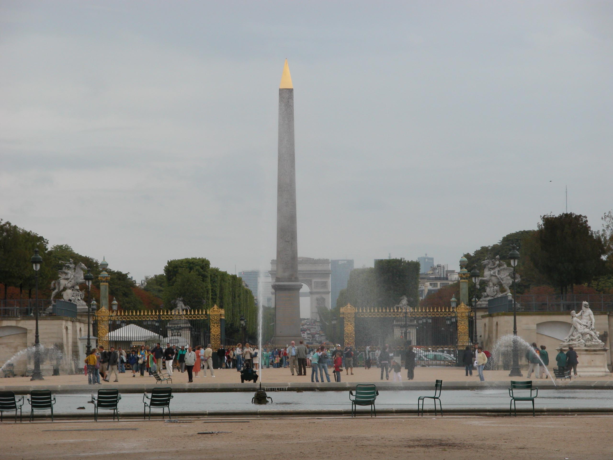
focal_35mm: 188
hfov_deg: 10.5
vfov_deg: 7.9
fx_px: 3329
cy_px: 230
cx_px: 306
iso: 100
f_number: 5.7
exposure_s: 1/342
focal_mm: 48.5
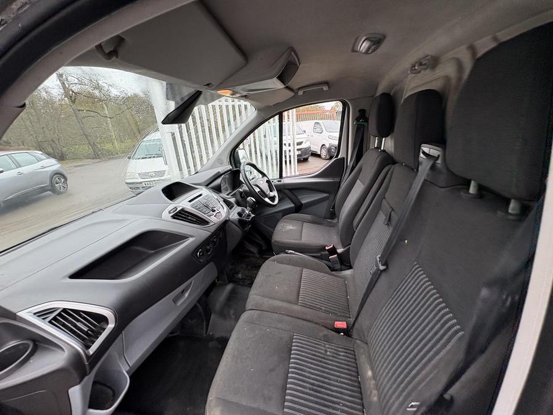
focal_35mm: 14
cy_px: 208
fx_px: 224
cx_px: 276
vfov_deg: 85.7
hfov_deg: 102.1
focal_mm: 2.22
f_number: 2.2
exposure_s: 1/99
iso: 100
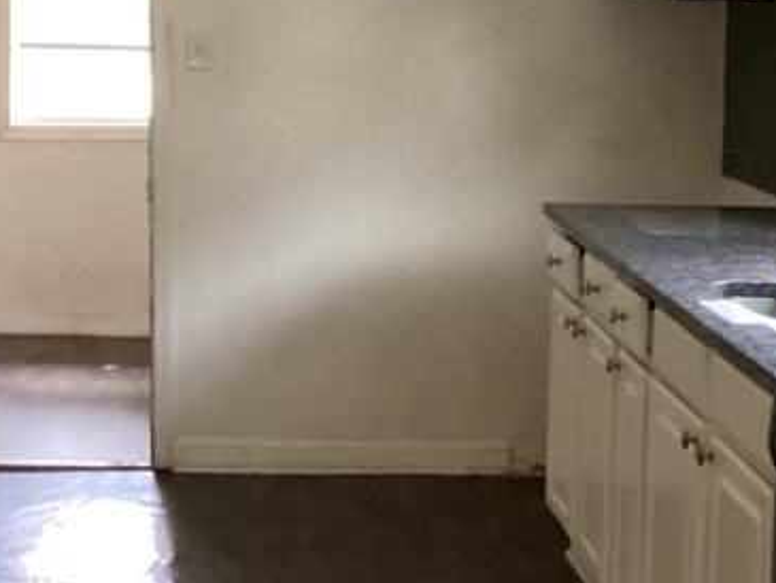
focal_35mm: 87
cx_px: -26
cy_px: 143
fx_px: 1951
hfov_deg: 21.6
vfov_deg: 16.9
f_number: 2.4
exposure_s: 1/40
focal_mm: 3.3
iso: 400
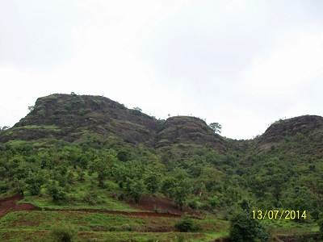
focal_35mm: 36
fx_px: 336
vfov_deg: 39.7
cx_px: 162
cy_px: 121
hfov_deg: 51.4
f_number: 2.7
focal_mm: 6
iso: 80
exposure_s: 1/500
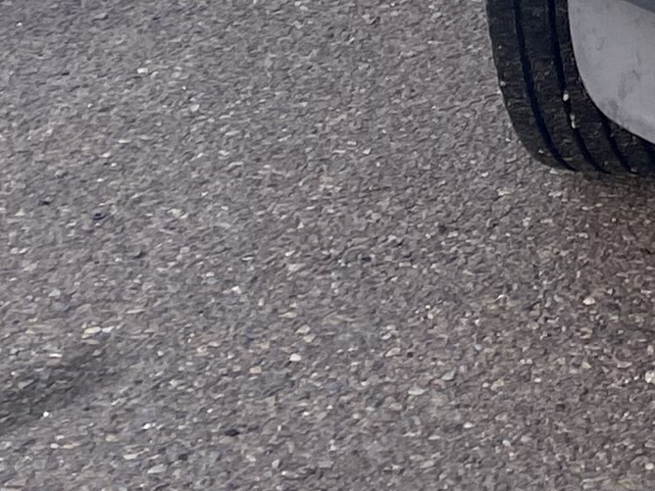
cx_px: 1269
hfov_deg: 11.5
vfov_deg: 8.4
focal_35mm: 157
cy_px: -809
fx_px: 2971
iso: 32
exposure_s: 1/122
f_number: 1.8
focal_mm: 4.25
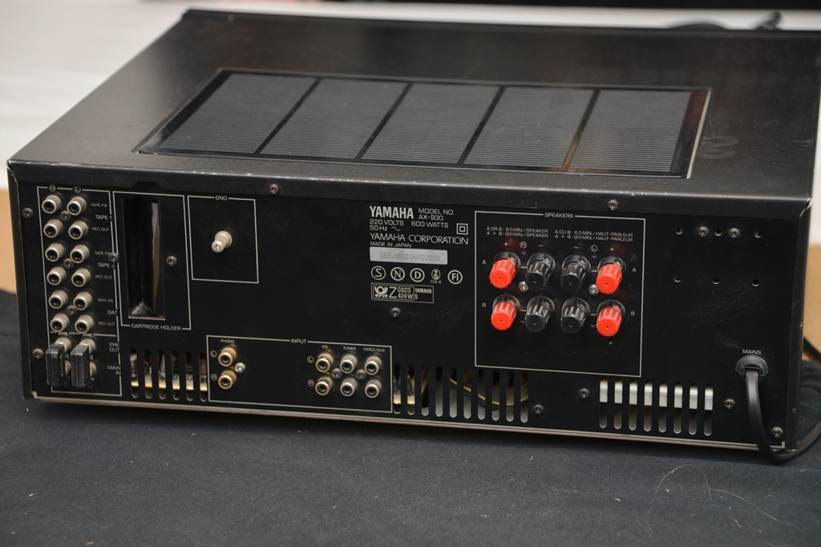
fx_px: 2280
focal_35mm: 100
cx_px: 410
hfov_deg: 20.4
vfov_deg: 13.7
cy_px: 274
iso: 800
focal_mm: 100
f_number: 5.3
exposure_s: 1/60
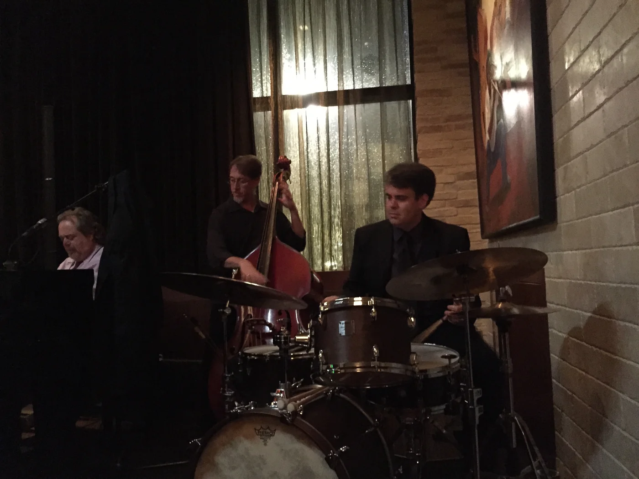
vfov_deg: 48.2
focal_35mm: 29
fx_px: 535
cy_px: 240
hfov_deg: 61.7
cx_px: 320
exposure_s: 1/15
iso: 2000
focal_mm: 4.15
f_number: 2.2
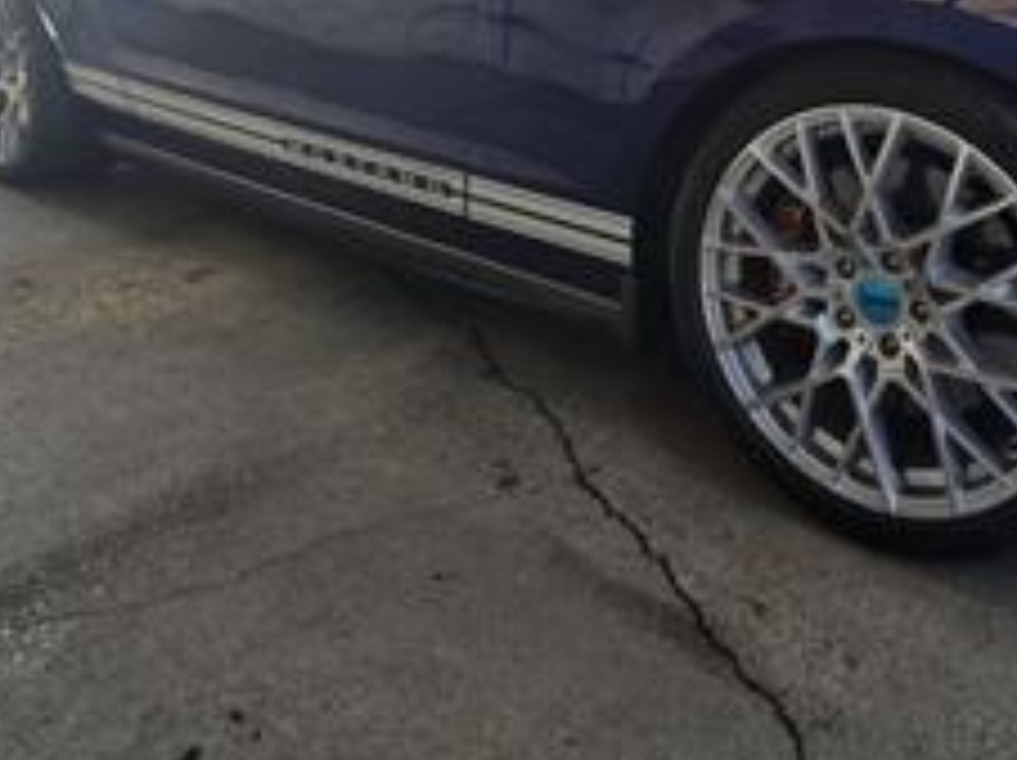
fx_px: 851
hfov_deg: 59.7
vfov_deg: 41.2
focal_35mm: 29
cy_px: -18
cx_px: 711
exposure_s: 1/447
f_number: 2.2
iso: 50
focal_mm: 2.2
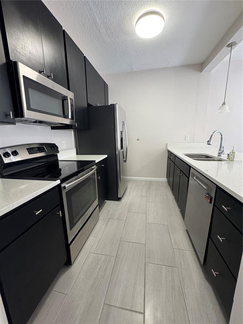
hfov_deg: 85.7
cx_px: 122
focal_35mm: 14
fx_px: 131
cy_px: 162
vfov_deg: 102.1
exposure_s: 1/60
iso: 320
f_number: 2.2
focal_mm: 2.22
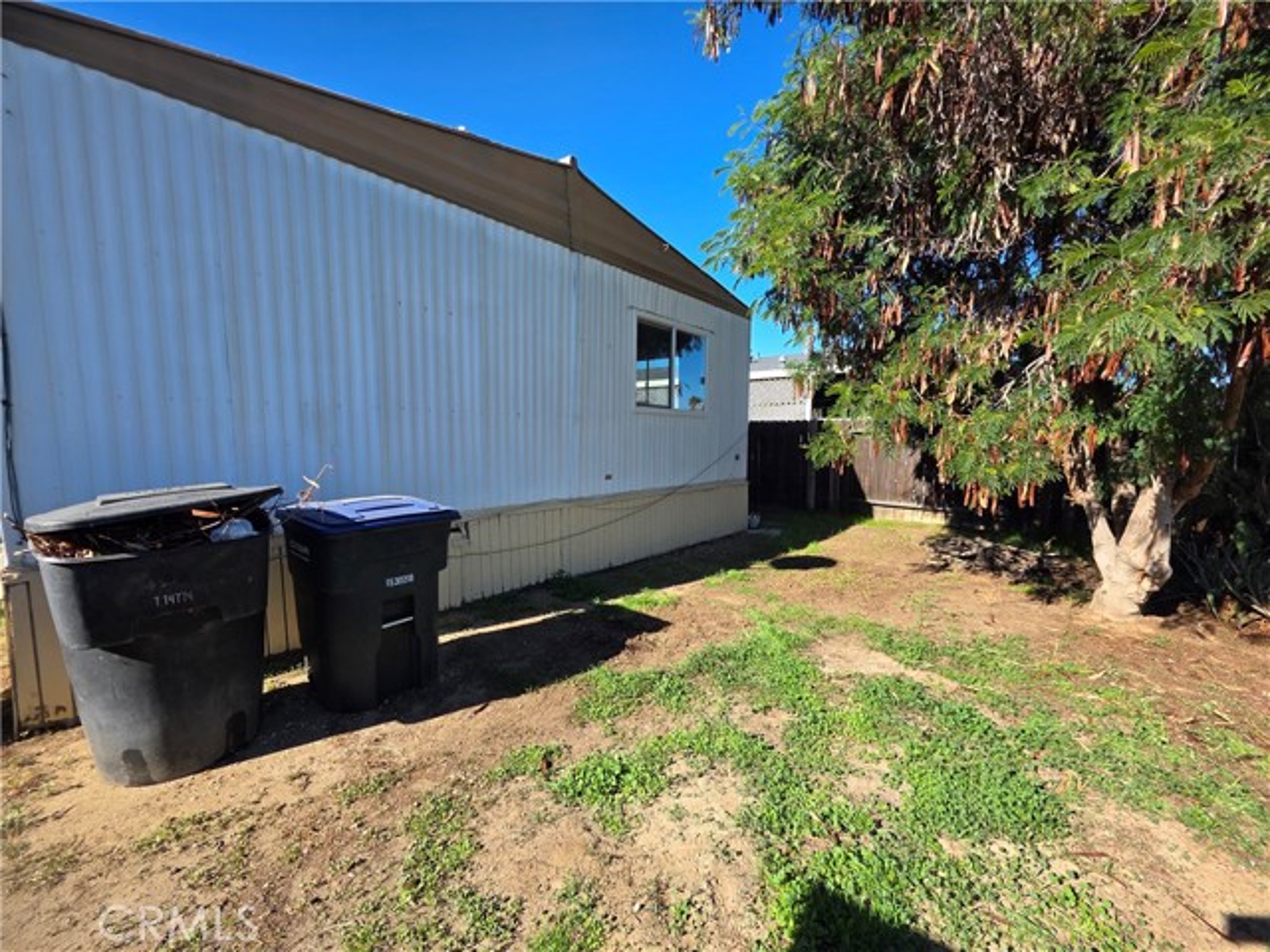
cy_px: 476
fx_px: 477
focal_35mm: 13
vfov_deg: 89.9
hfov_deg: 106.2
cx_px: 635
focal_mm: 2.2
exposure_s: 1/843
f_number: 1.9
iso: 40
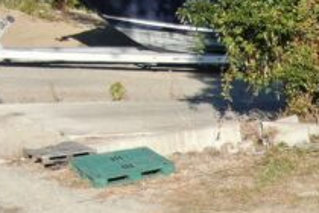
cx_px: 599
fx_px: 1081
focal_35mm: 122
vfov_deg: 10.8
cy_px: 326
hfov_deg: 14.5
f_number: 2.8
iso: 100
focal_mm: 4.39
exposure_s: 1/800
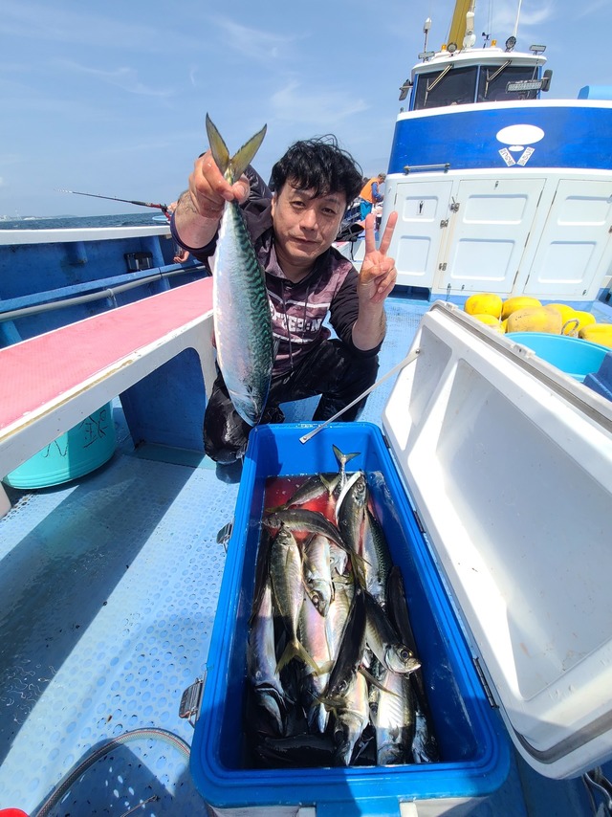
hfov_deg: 89.9
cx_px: 306
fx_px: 307
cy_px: 408
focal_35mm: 13
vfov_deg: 106.2
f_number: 2.2
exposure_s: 1/1761
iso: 50
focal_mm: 2.2
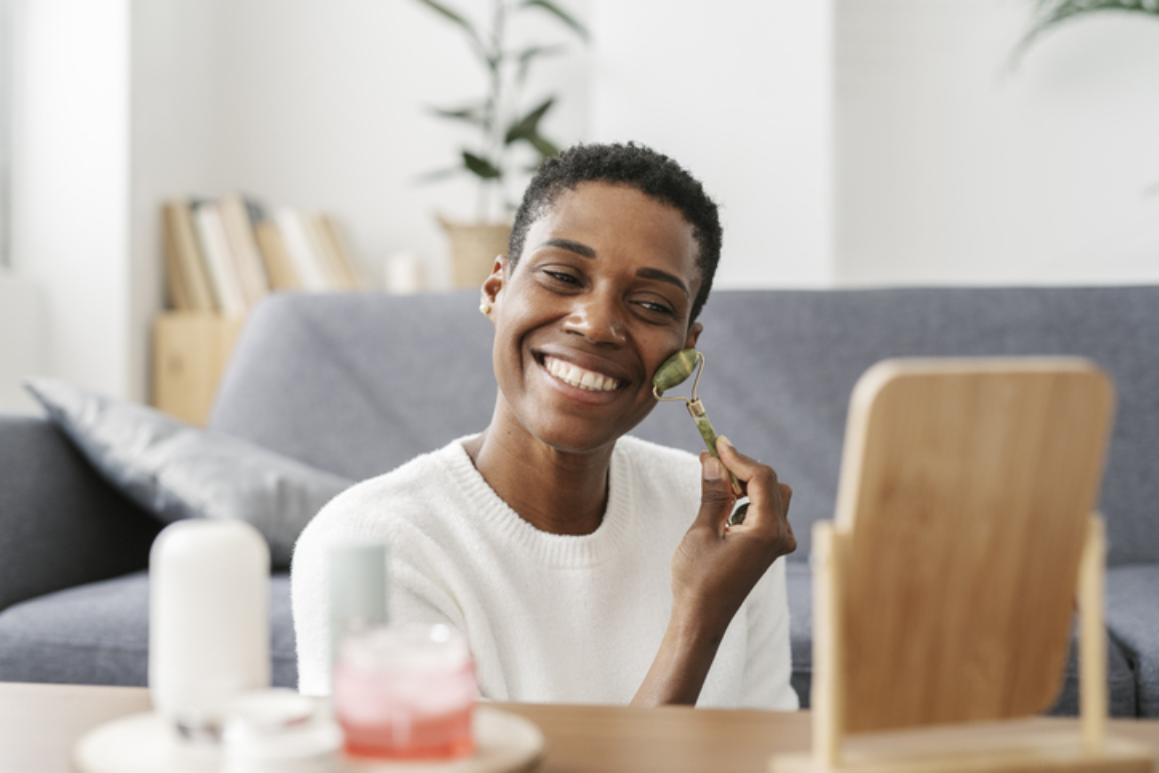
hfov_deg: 39.6
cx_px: 580
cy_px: 386
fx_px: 1610
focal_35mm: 50
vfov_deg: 27.0
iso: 500
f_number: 2.2
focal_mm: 50
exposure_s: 1/500
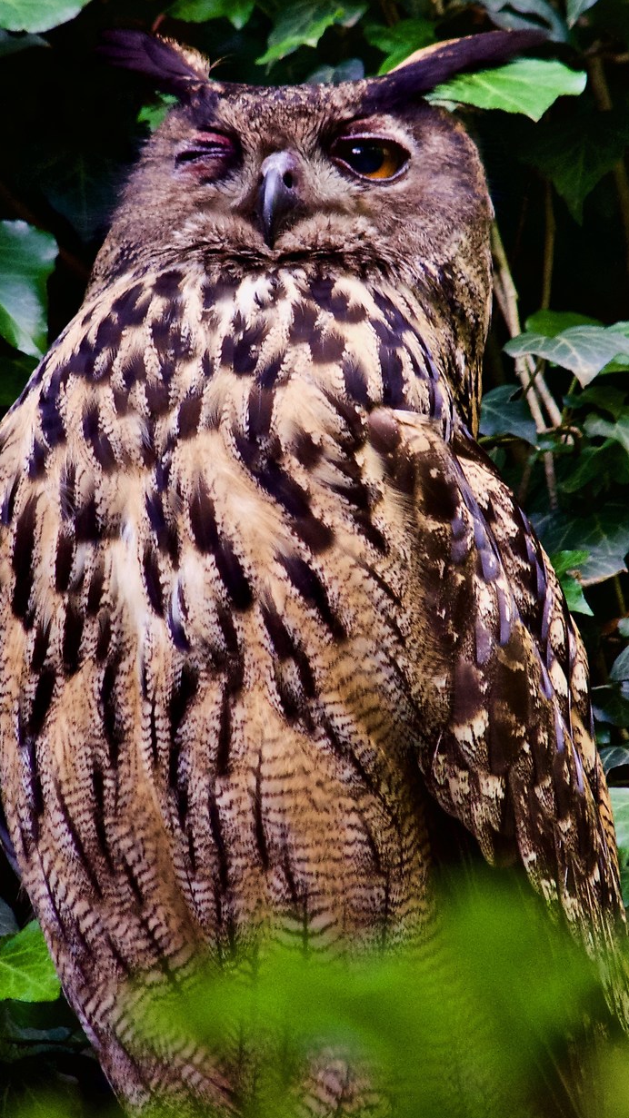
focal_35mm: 674
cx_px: 247
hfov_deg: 1.8
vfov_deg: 3.2
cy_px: 434
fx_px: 19994
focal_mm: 220
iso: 800
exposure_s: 1/125
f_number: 8
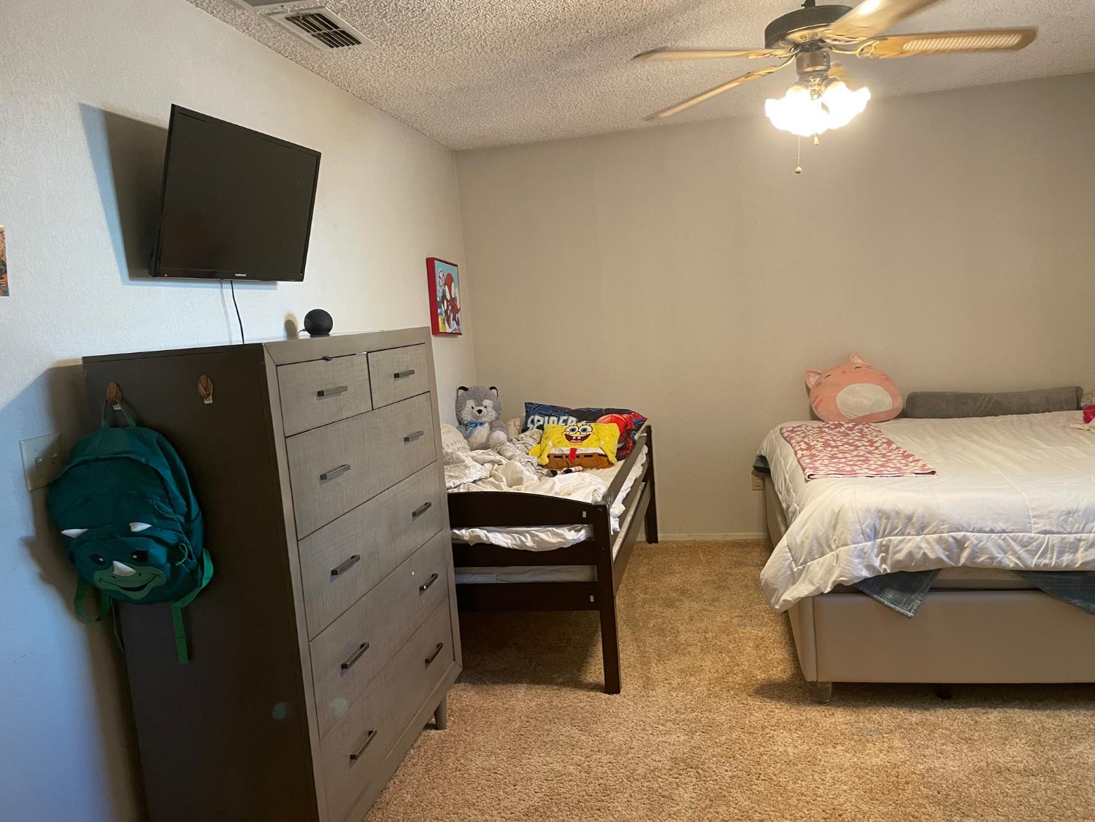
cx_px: 548
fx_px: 822
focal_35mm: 26
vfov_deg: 53.1
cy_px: 411
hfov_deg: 67.3
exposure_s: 1/60
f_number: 1.6
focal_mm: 4.2
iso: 200
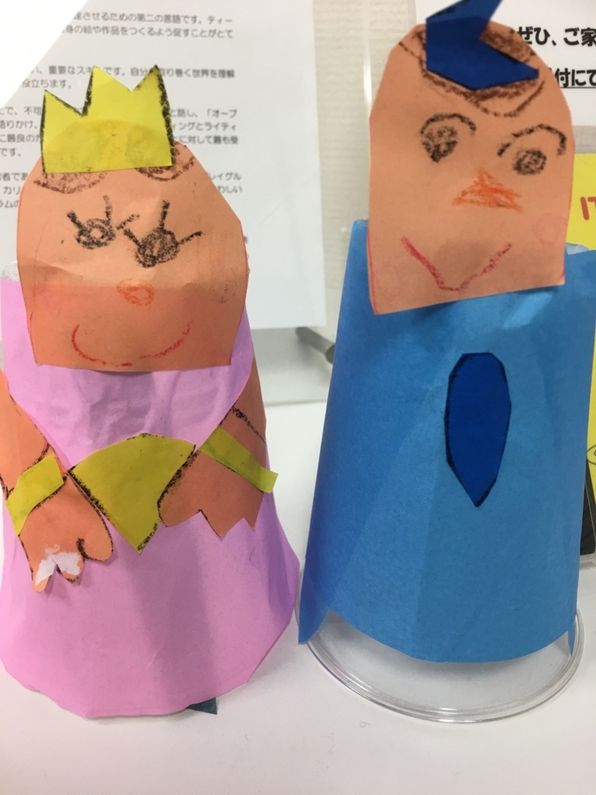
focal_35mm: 29
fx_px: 666
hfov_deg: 48.2
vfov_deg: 61.7
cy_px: 398
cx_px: 298
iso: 32
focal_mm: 4.15
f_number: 2.2
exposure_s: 1/30
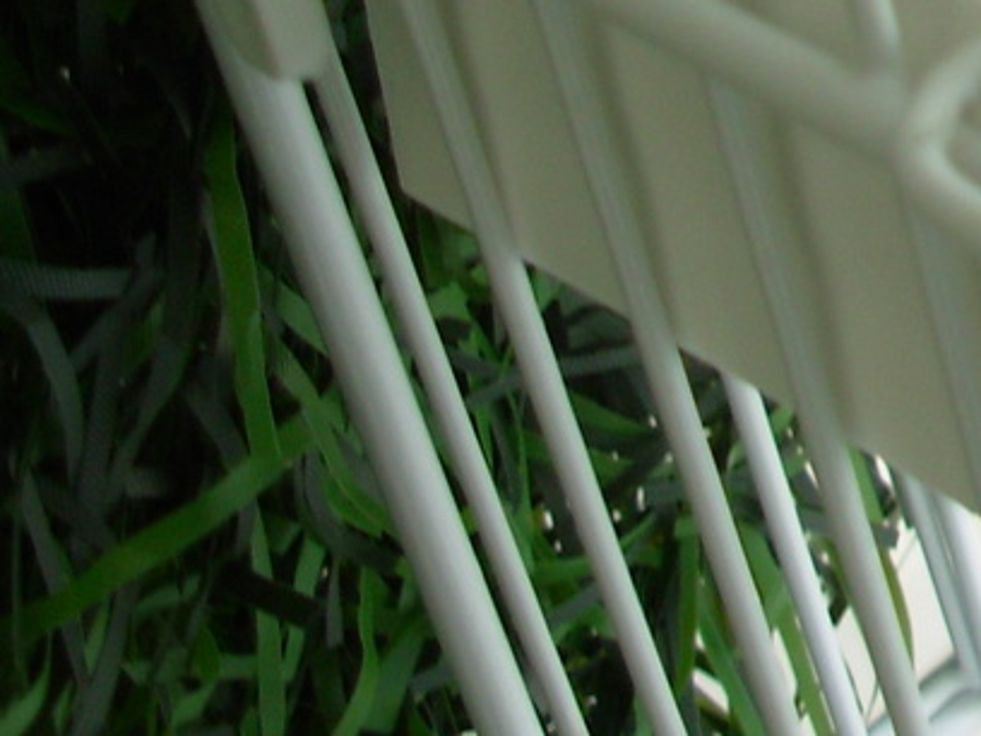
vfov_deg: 10.8
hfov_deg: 14.0
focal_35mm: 131
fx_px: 3712
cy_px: -426
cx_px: 1522
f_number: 2.9
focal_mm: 6.3
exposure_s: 1/32.9
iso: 50
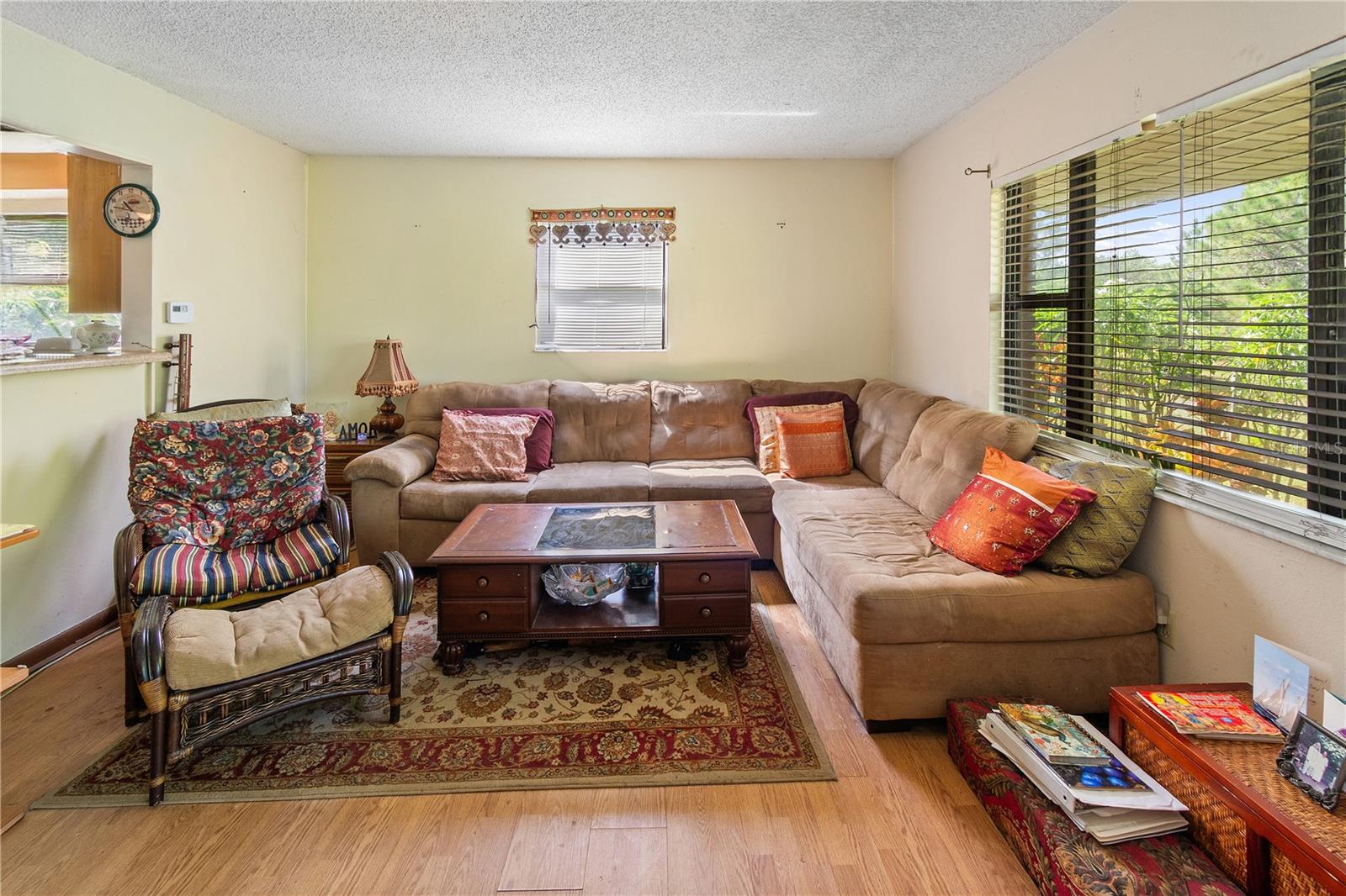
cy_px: 448
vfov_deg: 77.3
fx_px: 561
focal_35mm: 15
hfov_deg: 100.4
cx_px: 673
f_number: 10
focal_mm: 10
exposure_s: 1/1.25
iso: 400
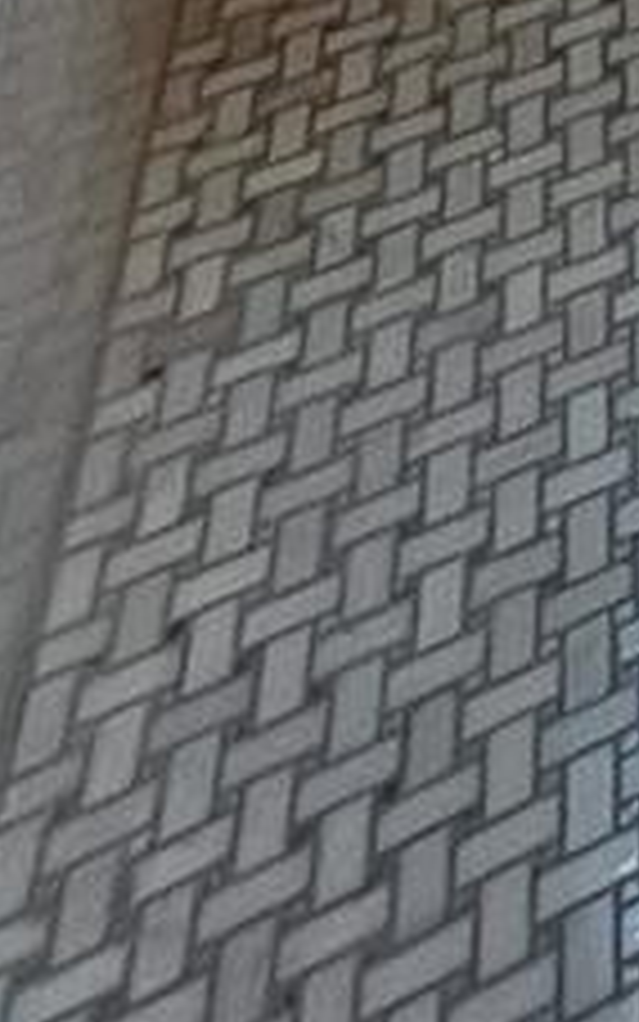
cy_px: -1670
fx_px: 2033
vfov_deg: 13.5
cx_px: 1832
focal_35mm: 73
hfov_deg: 11.6
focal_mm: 1.74
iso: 50
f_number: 2.2
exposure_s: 1/40
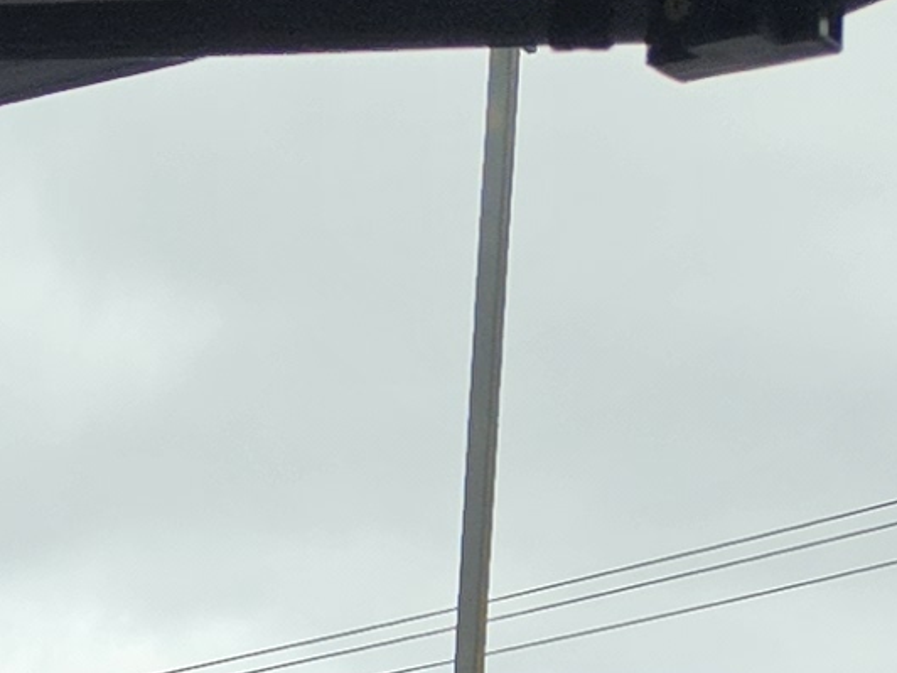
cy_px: 2439
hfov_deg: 10.6
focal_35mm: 173
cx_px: -821
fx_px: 4483
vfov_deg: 7.0
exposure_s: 1/1245
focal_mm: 5.4
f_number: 1.8
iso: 25
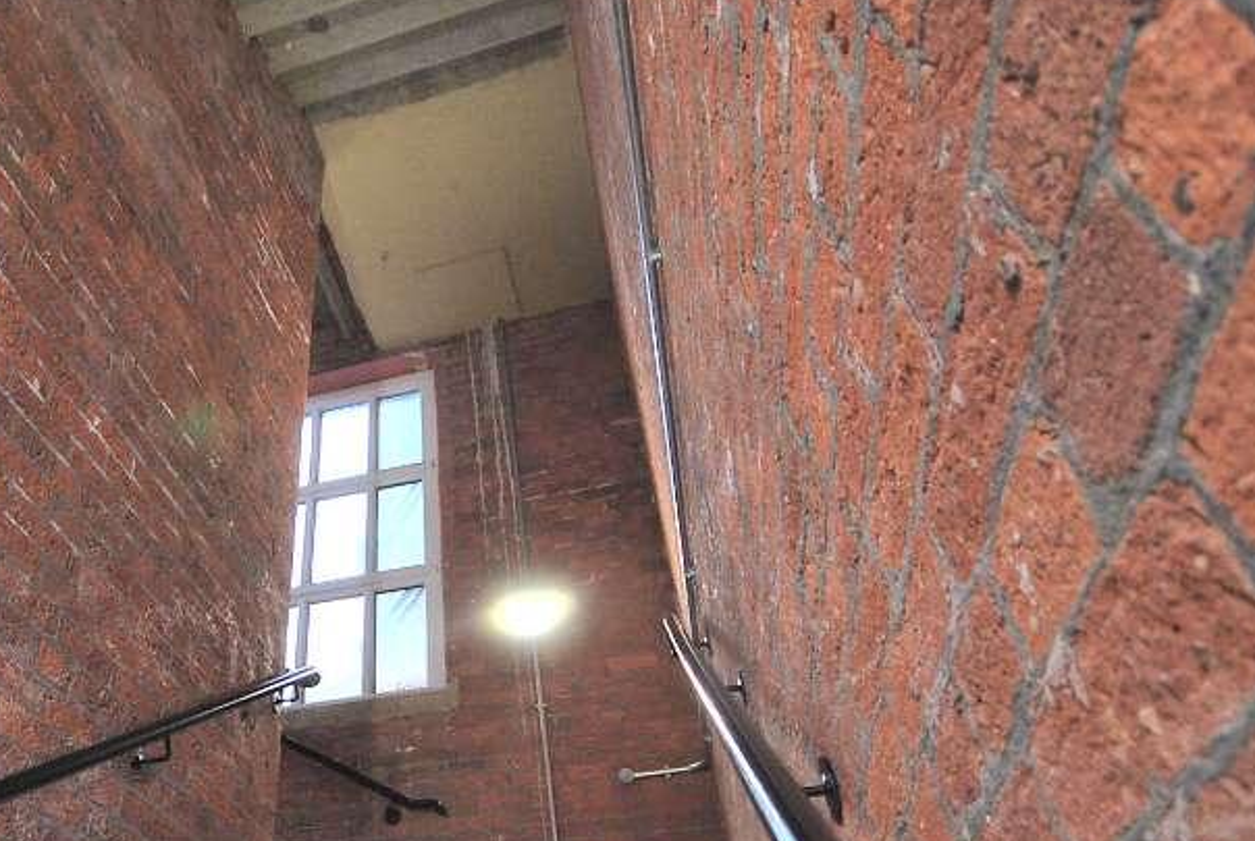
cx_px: 368
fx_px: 972
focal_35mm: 28
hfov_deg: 63.1
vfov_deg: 46.5
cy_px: 514
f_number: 4.2
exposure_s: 1/30
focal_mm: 11
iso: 280
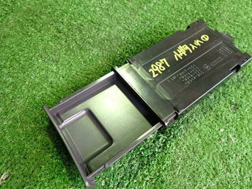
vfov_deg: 46.8
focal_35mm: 30
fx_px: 218
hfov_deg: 59.6
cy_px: 91
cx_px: 147
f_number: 2
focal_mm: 4.5
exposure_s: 1/30
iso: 320
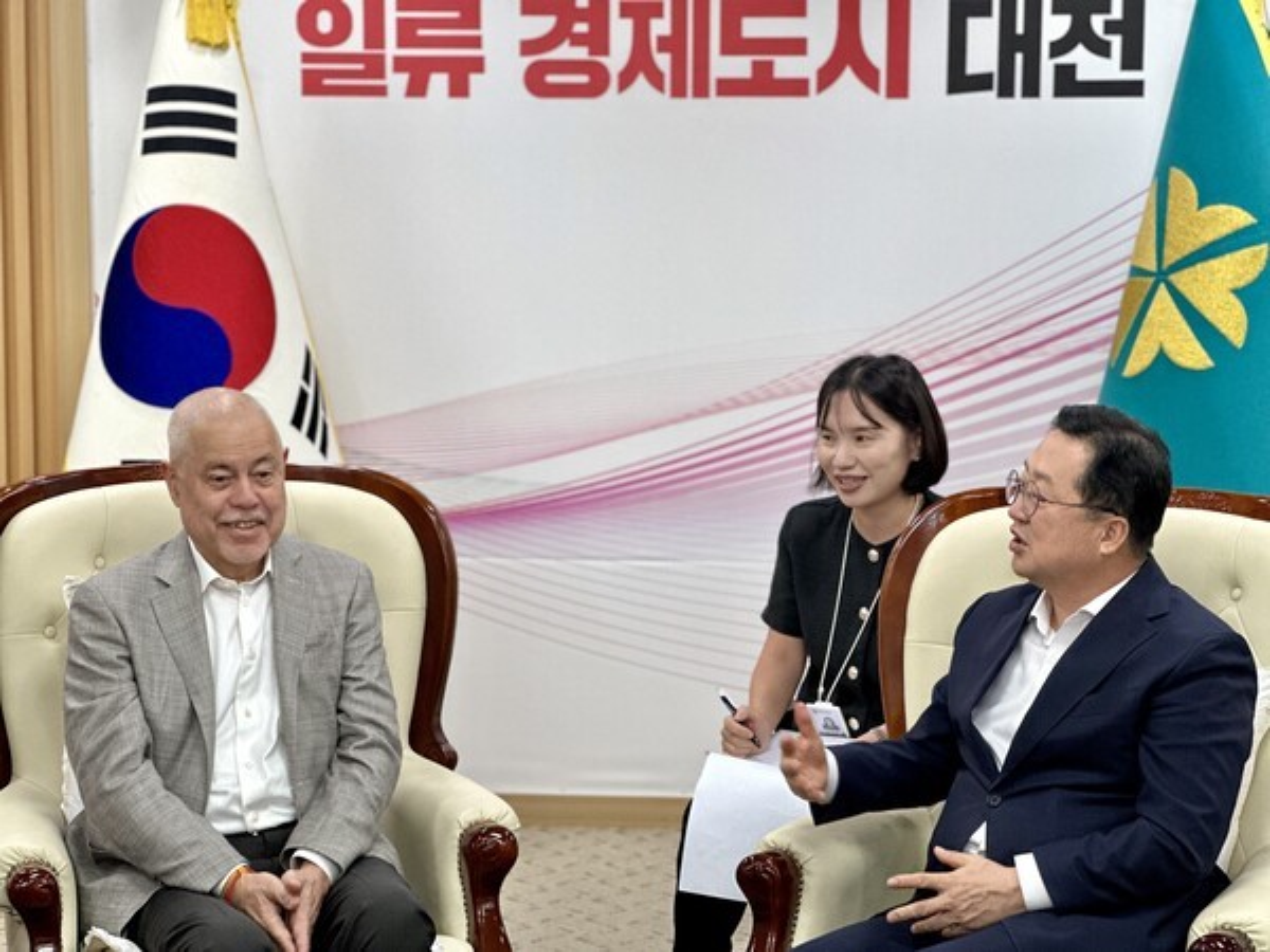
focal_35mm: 77
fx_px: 2825
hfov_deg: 25.3
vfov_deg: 19.1
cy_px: 476
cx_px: 635
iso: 200
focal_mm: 9
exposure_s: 1/120
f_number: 2.8
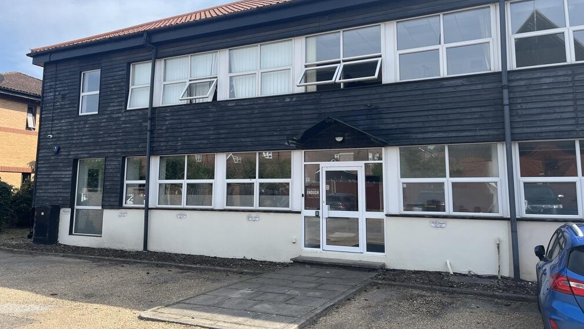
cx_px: 287
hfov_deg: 66.1
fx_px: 449
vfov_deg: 40.0
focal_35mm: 29
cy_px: 131
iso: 50
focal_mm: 5.1
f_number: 1.6
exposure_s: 1/2222
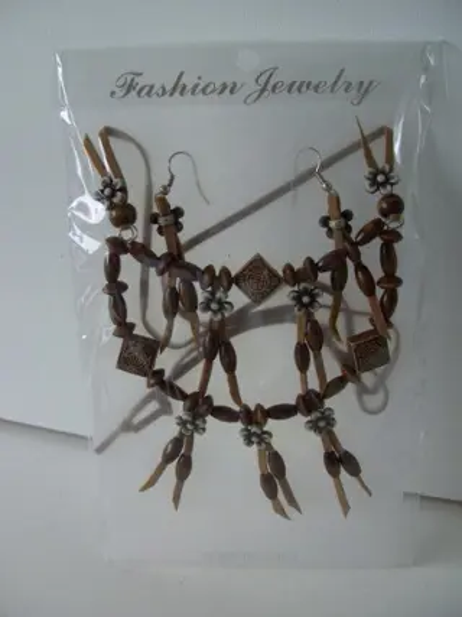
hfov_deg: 38.6
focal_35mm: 37
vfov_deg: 50.2
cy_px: 308
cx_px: 231
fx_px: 659
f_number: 3.5
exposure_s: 1/47
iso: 64
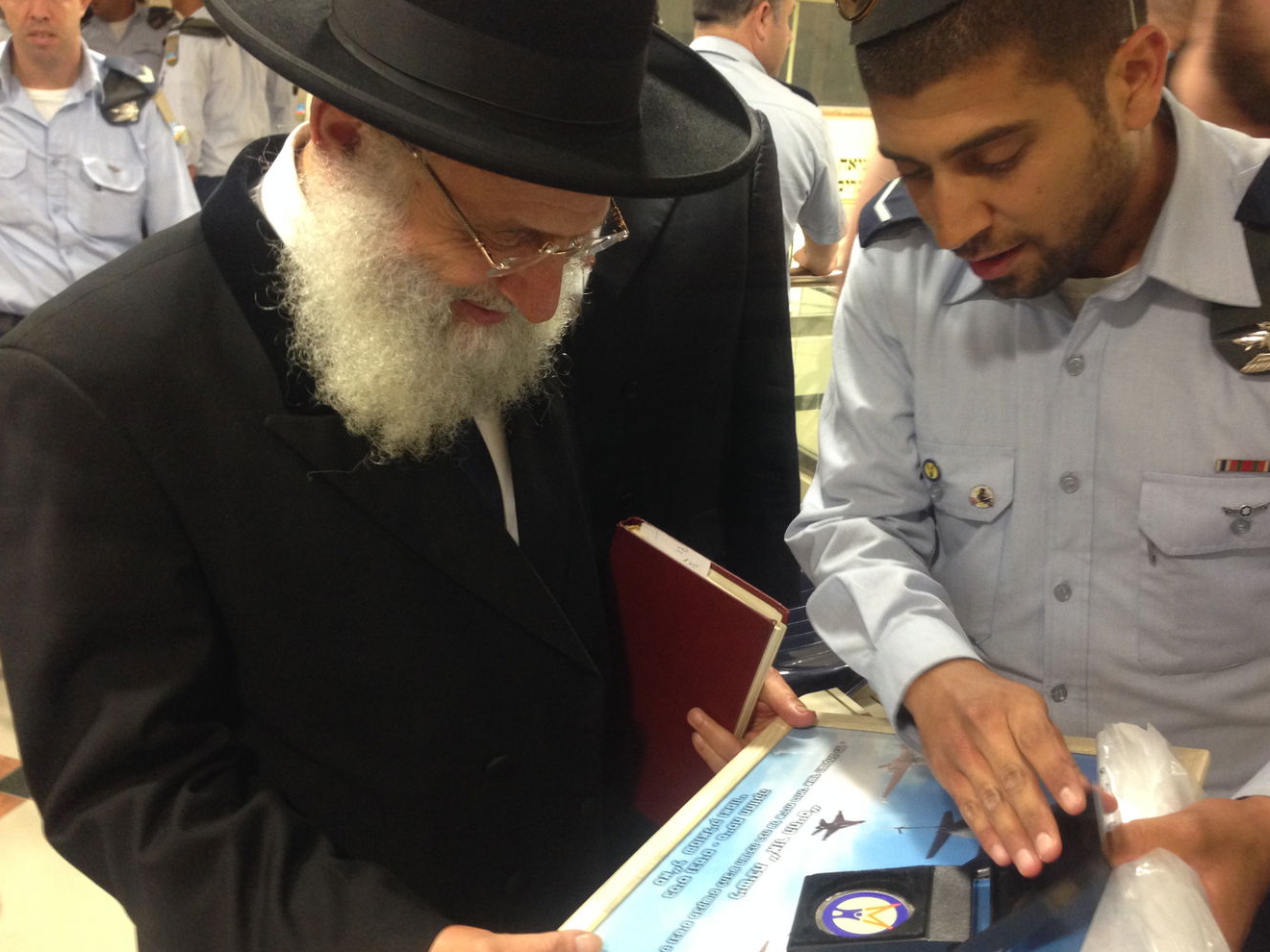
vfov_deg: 40.7
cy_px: 498
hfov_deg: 52.6
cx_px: 672
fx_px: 1284
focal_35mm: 35
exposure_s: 1/20
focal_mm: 4.12
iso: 200
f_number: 2.4
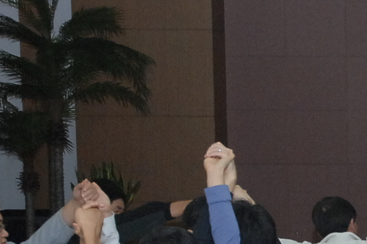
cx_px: 659
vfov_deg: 8.1
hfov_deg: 11.4
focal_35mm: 168
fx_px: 1710
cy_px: 301
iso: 800
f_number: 6.7
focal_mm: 29
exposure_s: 1/60
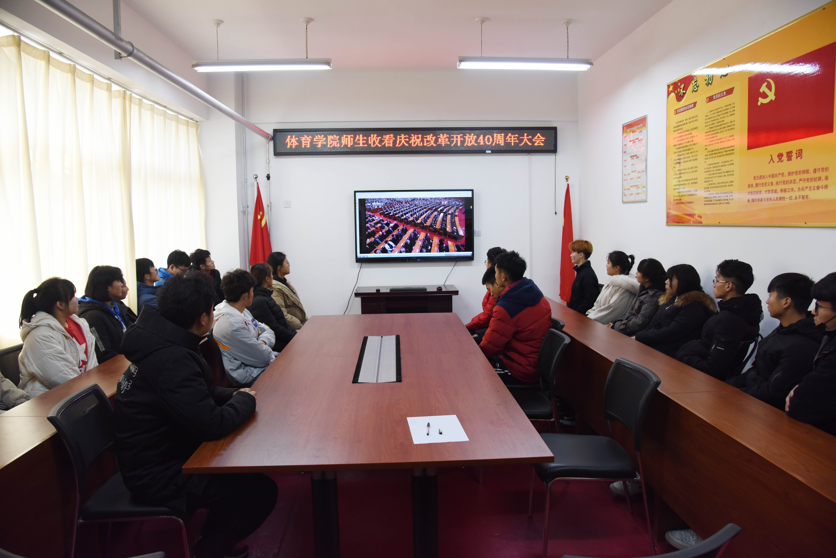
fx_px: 557
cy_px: 279
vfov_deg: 53.2
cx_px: 418
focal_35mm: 24
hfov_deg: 73.7
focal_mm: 24
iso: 1600
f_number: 5
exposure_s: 1/100
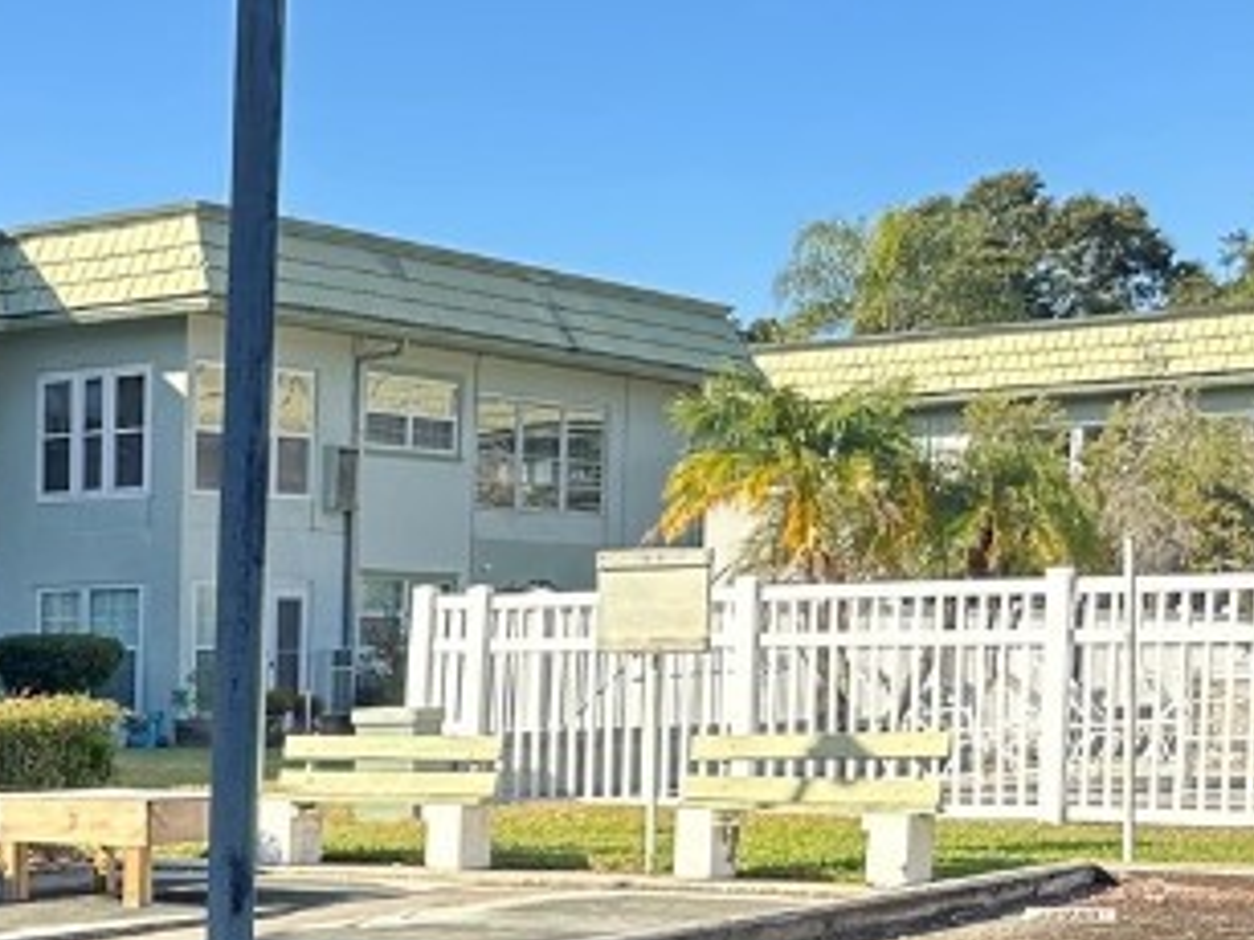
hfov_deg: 21.0
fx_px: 2897
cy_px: 1005
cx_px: -584
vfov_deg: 17.8
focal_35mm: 80
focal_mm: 6.86
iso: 80
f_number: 1.78
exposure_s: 1/1212
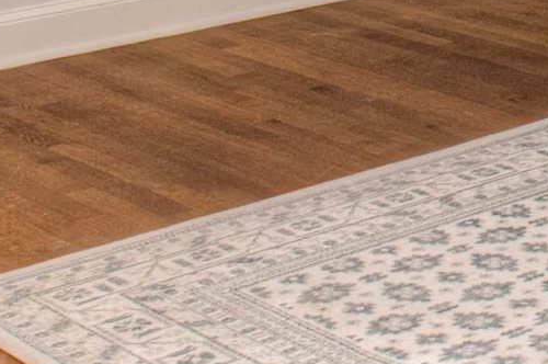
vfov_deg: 10.0
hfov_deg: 14.6
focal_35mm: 123
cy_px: -436
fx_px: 1870
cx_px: 982
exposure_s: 1/60
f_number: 8
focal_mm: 20
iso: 320
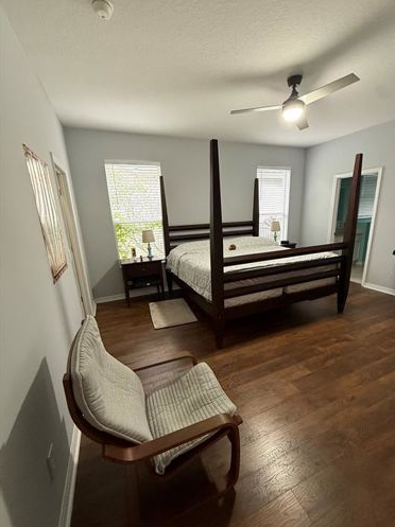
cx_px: 208
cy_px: 273
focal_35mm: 15
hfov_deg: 81.6
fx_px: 229
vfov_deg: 98.2
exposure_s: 1/56
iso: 400
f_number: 2.2
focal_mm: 2.22
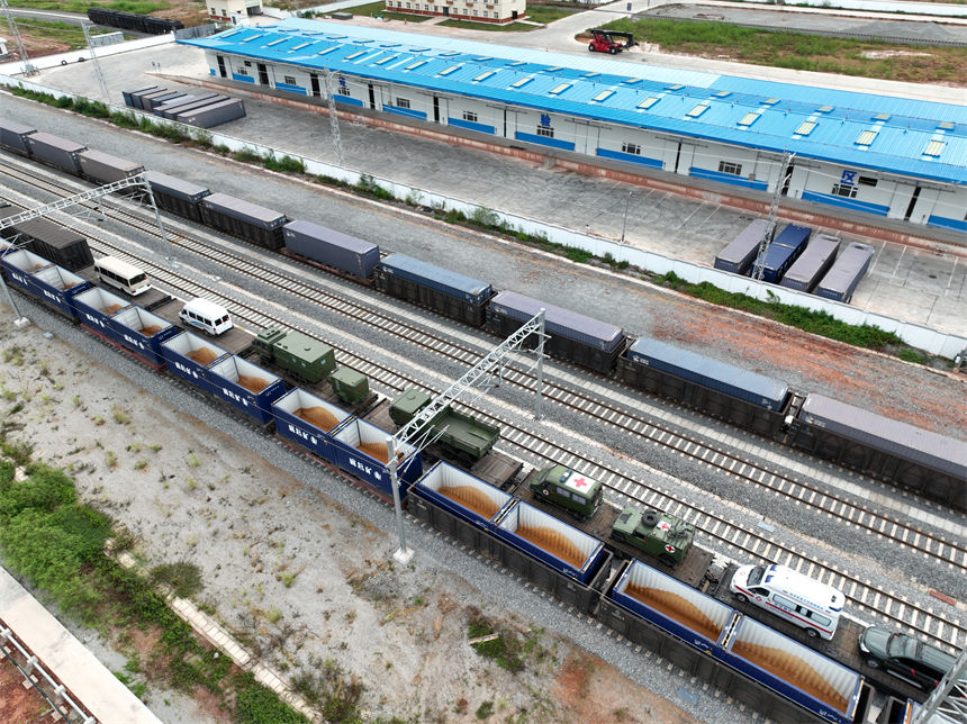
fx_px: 670
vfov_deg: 56.8
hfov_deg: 71.6
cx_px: 484
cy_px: 362
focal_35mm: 24
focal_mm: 12.29
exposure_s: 1/320
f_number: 2.8
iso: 110
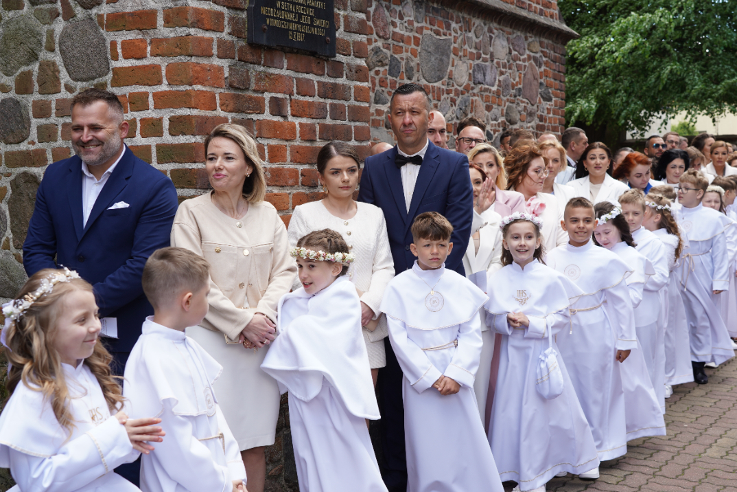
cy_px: 292
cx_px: 399
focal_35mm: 46
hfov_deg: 42.7
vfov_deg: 29.2
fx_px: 942
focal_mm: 38
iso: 160
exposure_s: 1/100
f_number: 5.6
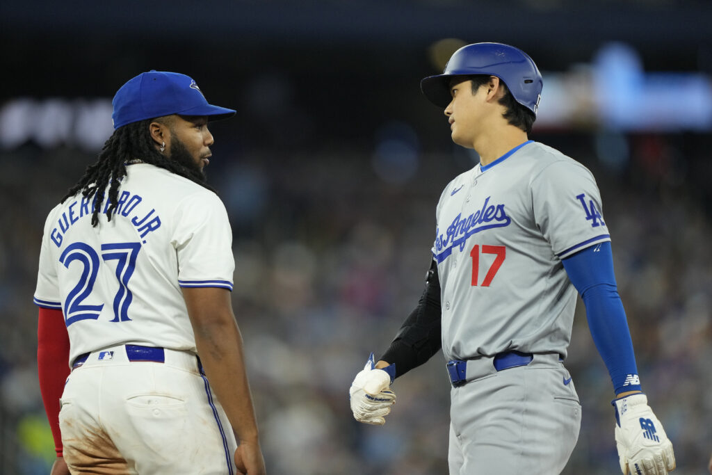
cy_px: 238
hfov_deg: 5.2
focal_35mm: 400
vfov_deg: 3.4
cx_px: 356
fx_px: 7912
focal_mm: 400
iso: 2500
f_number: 2.8
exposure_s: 1/2000
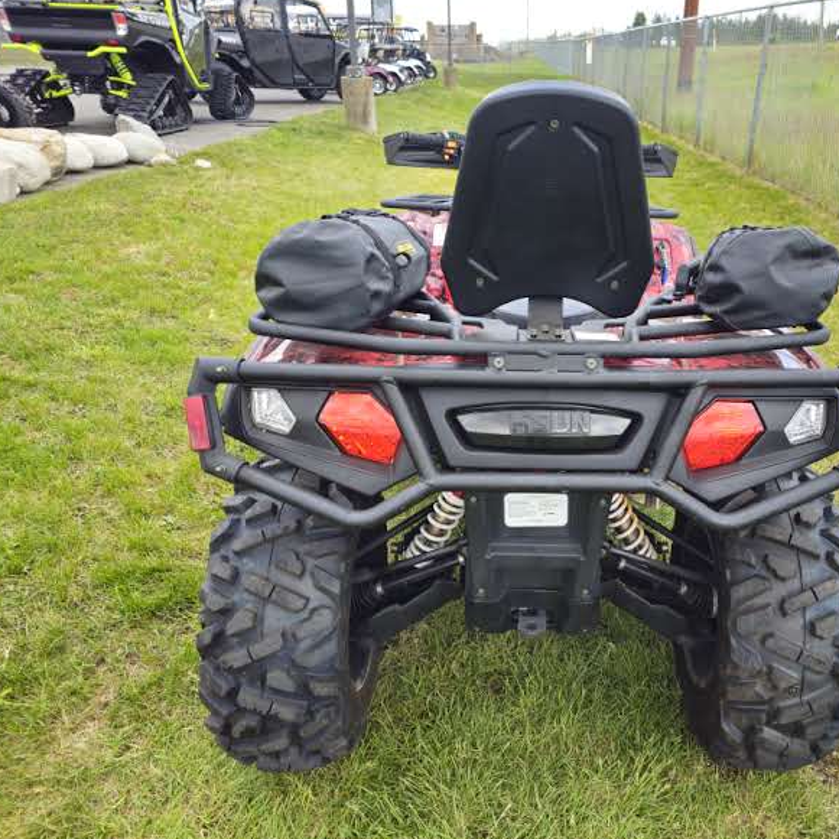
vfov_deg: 57.3
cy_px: 416
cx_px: 534
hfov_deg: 56.5
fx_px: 768
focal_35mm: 28
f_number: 1.7
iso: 12
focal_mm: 6.3
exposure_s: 1/120
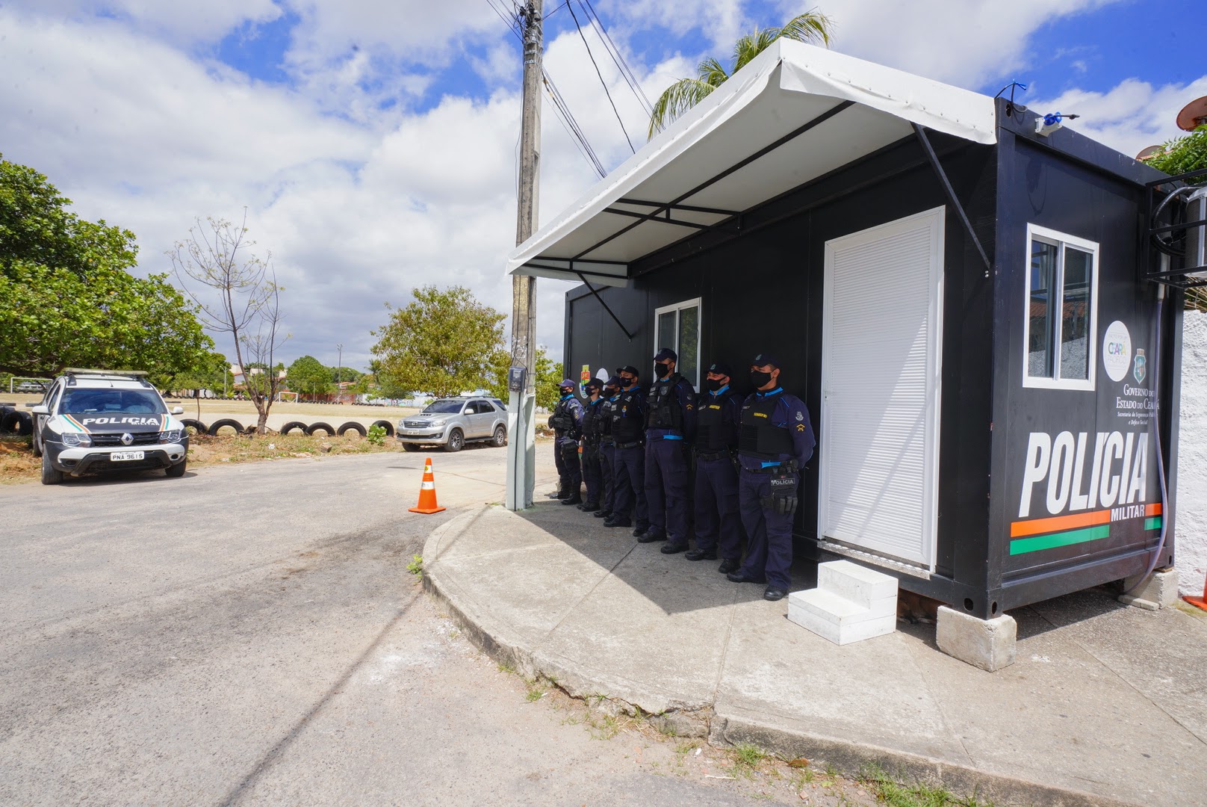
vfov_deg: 73.8
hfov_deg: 96.7
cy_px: 404
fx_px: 537
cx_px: 604
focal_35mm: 16
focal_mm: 16
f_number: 18
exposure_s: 1/160
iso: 400
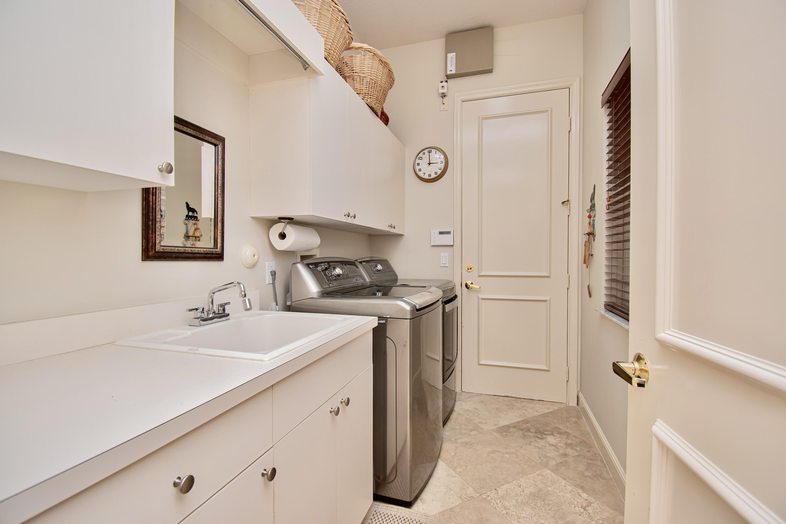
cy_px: 262
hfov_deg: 100.4
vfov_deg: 77.3
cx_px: 393
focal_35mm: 15
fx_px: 327
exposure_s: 1/100
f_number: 5
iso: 800
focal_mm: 10
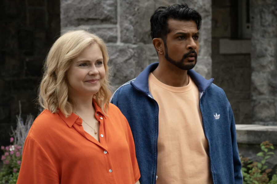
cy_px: 92
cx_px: 138
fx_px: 1177
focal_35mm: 153
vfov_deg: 9.0
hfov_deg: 13.4
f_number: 9
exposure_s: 1/250
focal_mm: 102.2
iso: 800
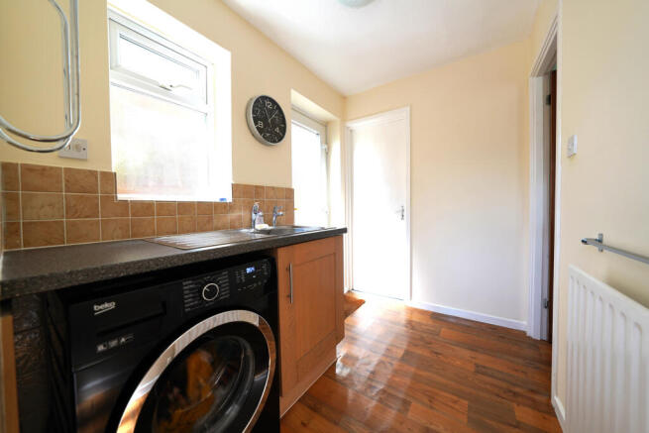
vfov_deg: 90.0
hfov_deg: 112.6
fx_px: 216
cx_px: 324
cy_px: 216
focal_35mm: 12
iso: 160
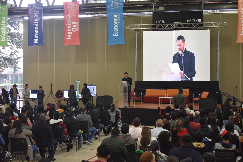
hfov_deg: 33.4
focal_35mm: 60
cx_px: 122
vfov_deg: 22.6
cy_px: 81
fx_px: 405
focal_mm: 40
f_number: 5
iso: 1400
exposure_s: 1/60
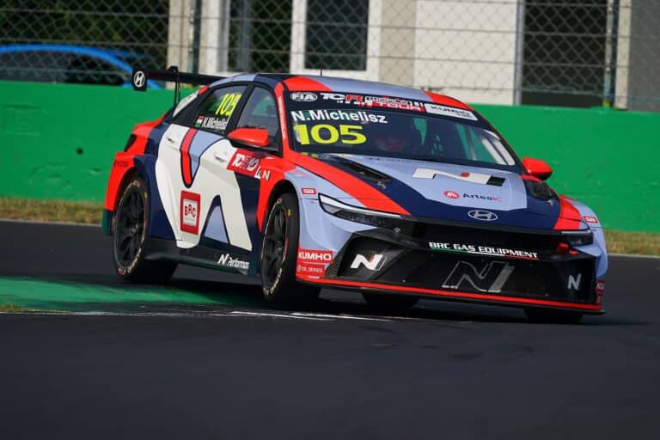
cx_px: 330
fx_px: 10028
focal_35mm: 547
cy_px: 220
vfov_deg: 2.5
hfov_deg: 3.8
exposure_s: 1/1000
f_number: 8
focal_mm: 547
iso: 200
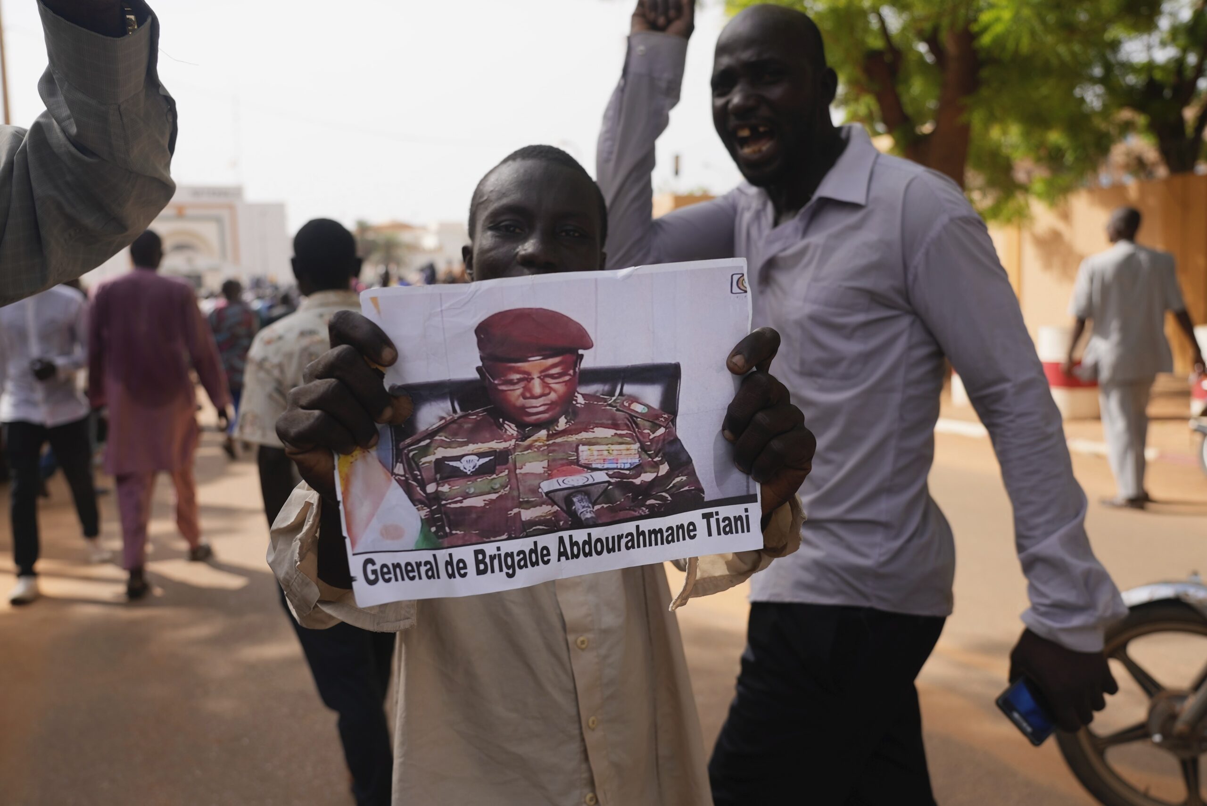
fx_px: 1040
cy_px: 403
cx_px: 604
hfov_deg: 60.3
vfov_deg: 42.4
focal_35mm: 31
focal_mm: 31
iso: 80
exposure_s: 1/400
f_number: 4.5
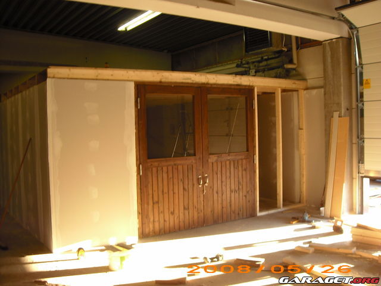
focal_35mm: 37
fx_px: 407
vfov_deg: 38.7
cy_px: 143
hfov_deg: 50.1
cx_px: 190
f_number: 2.7
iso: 100
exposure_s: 1/20
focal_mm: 6.2
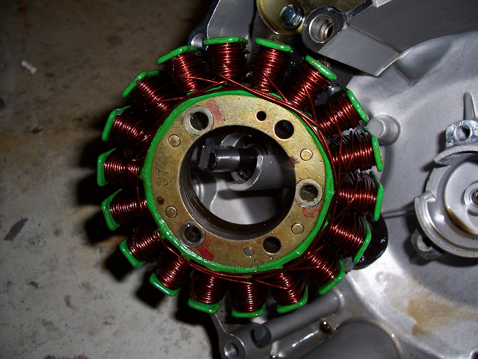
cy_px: 180
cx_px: 239
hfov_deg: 54.0
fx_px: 469
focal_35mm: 34
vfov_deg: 41.8
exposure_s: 1/60
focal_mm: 5.6
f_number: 2.7
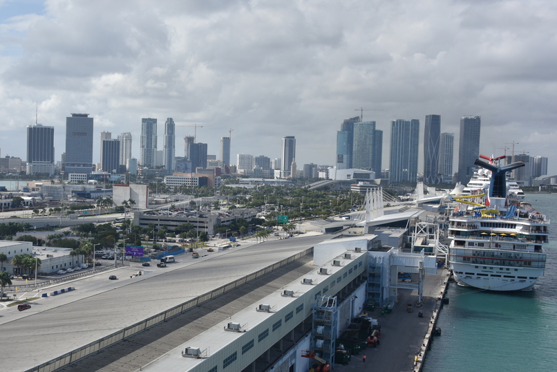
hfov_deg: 36.5
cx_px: 190
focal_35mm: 54
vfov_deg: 25.1
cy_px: 205
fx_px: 836
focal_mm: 34
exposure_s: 1/400
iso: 100
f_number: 10
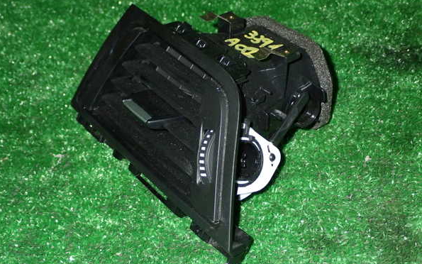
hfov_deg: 33.0
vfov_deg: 21.0
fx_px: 713
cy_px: 128
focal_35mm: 62
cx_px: 210
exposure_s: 1/60
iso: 800
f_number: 10
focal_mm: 10.35
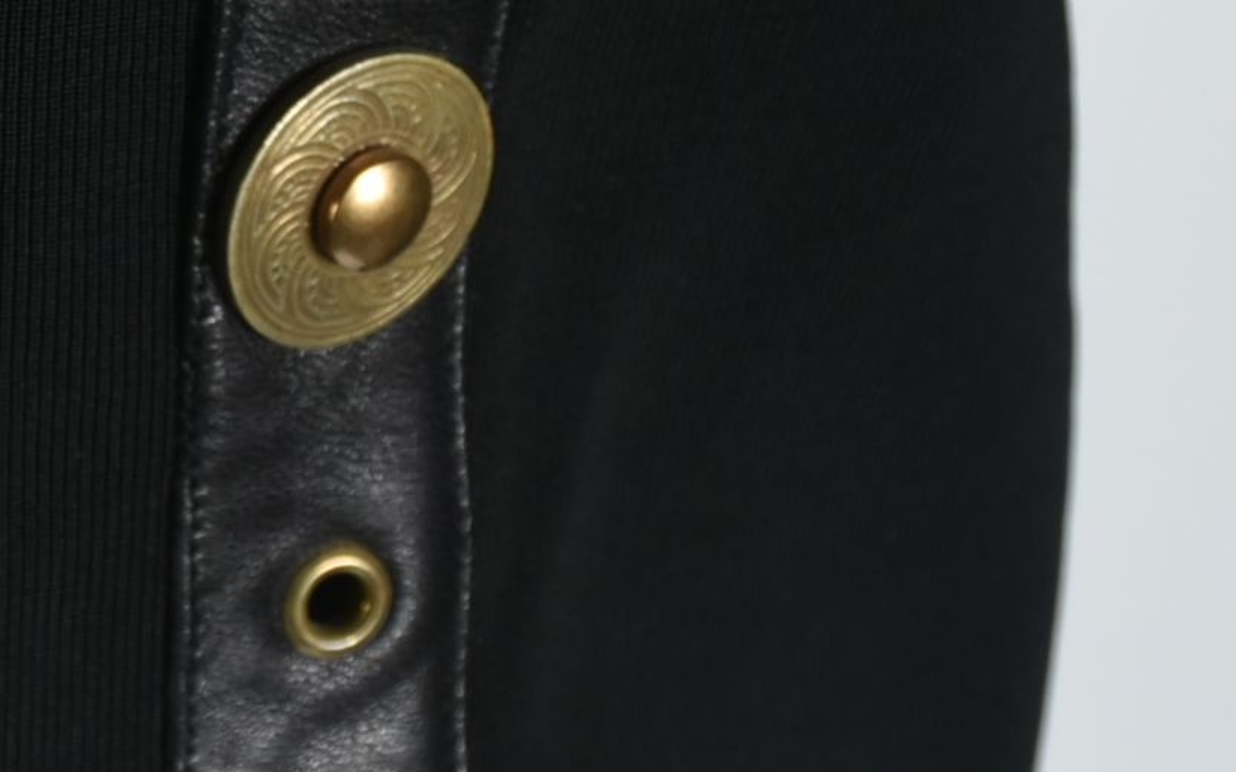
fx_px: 8959
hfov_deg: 7.8
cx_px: -422
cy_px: -299
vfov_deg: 4.9
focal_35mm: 266
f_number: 10
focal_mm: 48
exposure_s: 1/125
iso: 200
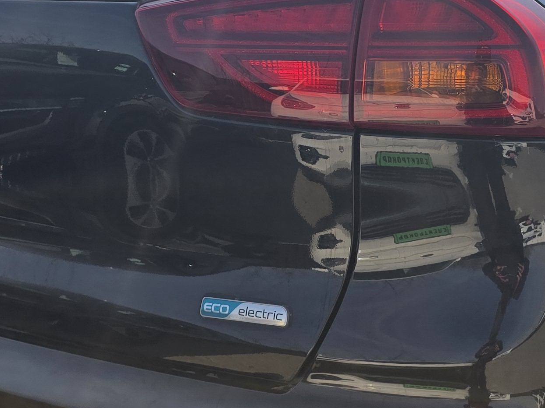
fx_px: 1165
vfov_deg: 19.9
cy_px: 166
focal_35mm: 74
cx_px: 435
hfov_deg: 25.9
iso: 12
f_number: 1.7
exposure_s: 1/1290
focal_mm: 6.3
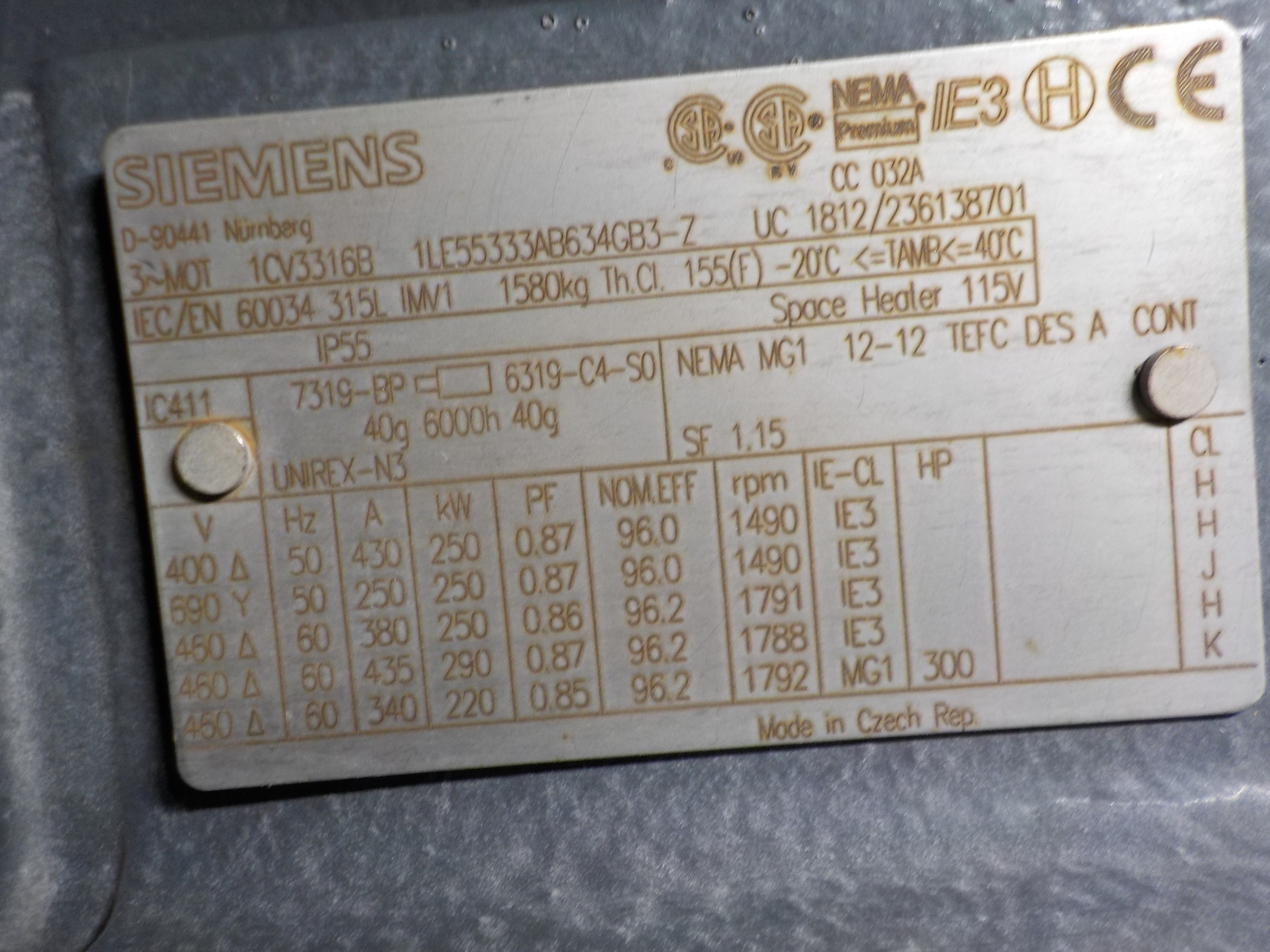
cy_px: 476
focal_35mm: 30
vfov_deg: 46.8
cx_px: 635
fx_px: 1101
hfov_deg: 60.0
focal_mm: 4.1
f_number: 3.3
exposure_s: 1/30
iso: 125
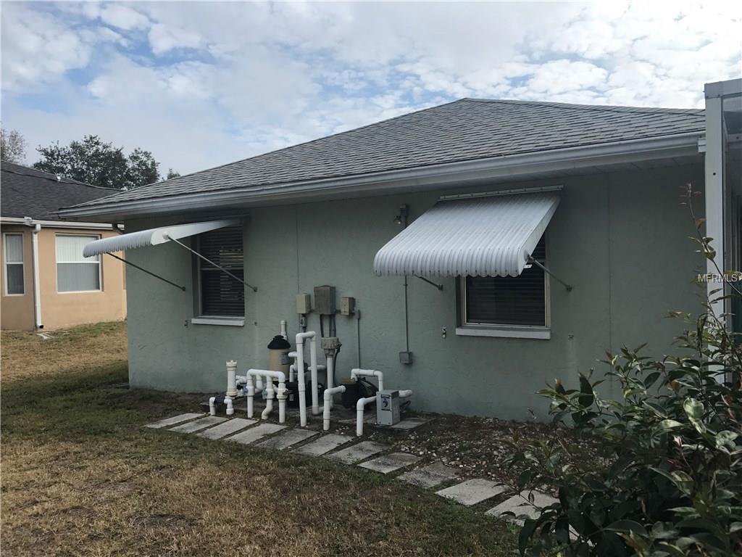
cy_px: 278
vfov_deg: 49.7
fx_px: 600
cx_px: 371
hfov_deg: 63.4
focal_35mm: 28
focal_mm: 3.99
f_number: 1.8
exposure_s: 1/1709
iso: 20
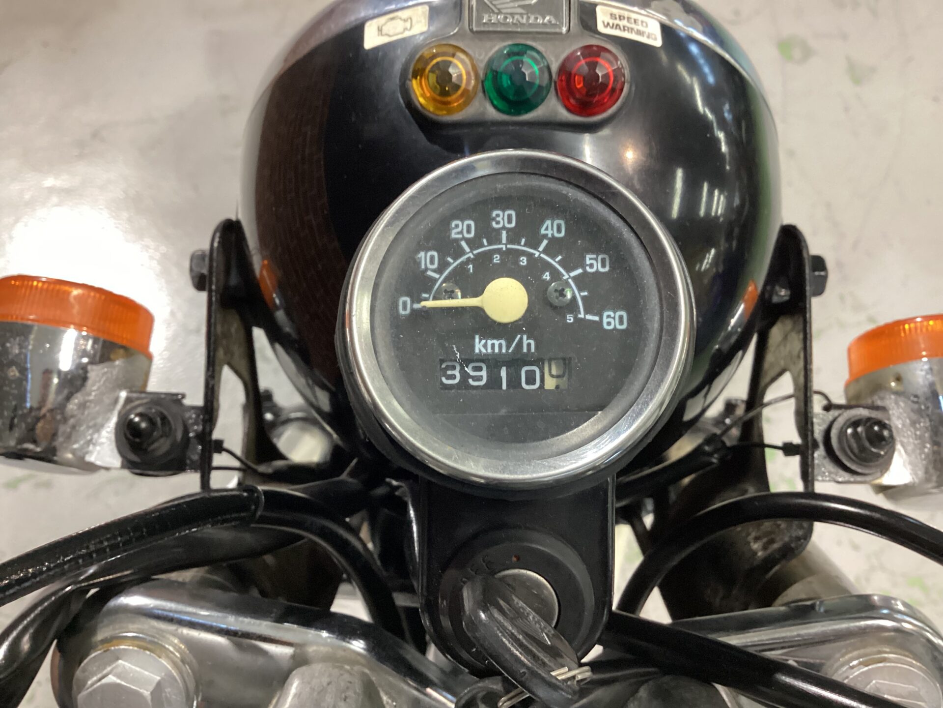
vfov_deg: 45.4
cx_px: 472
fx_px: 844
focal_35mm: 31
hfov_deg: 58.4
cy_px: 354
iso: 320
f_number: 2.4
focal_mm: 3.3
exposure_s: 1/50
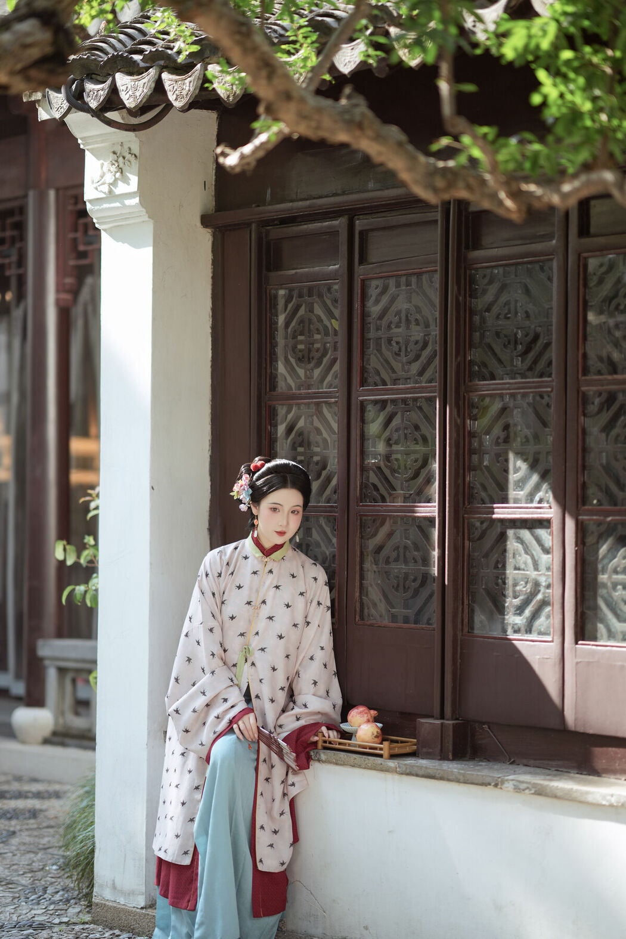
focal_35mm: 85
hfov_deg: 16.1
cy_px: 470
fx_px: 2217
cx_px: 313
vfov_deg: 23.9
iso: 125
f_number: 1.4
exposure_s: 1/1000
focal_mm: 85
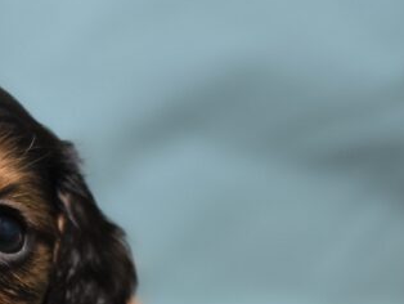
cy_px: 323
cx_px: -84
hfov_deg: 23.6
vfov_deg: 19.0
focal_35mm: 75
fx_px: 876
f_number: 1.7
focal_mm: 6.3
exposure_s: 1/120
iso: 160
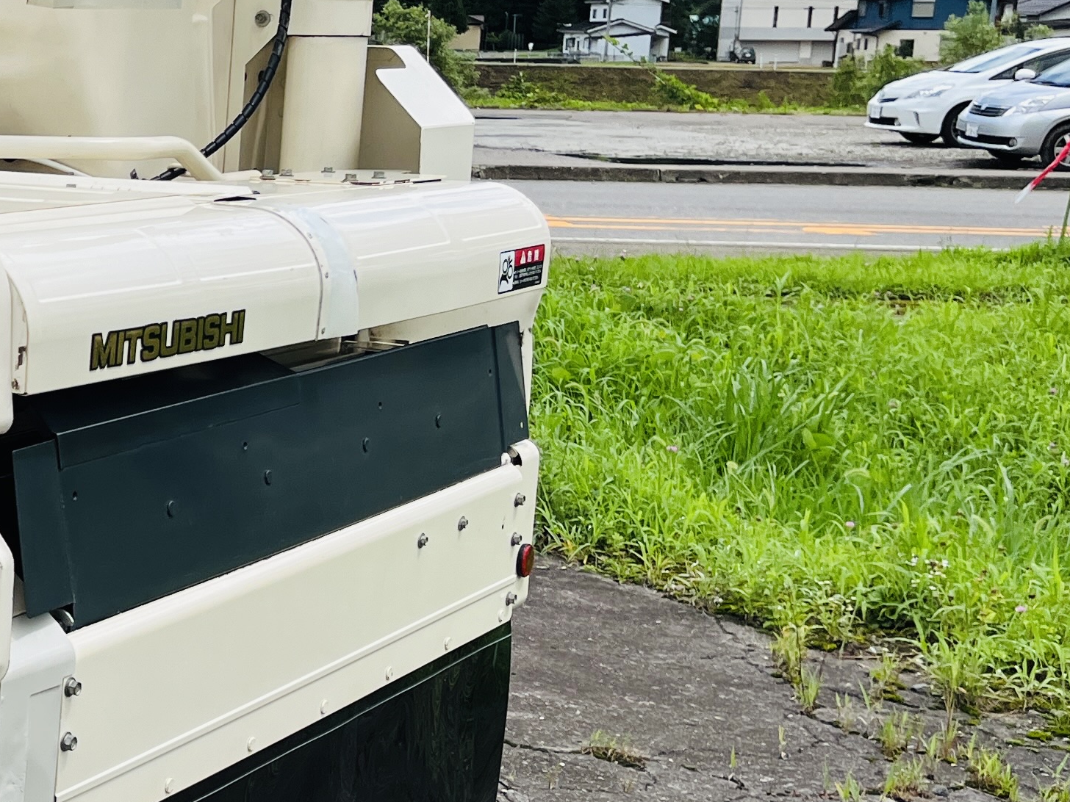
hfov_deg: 23.6
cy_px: 419
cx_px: -351
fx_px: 2226
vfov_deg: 20.4
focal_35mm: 72
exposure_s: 1/3049
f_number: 1.6
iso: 50
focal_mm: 5.1
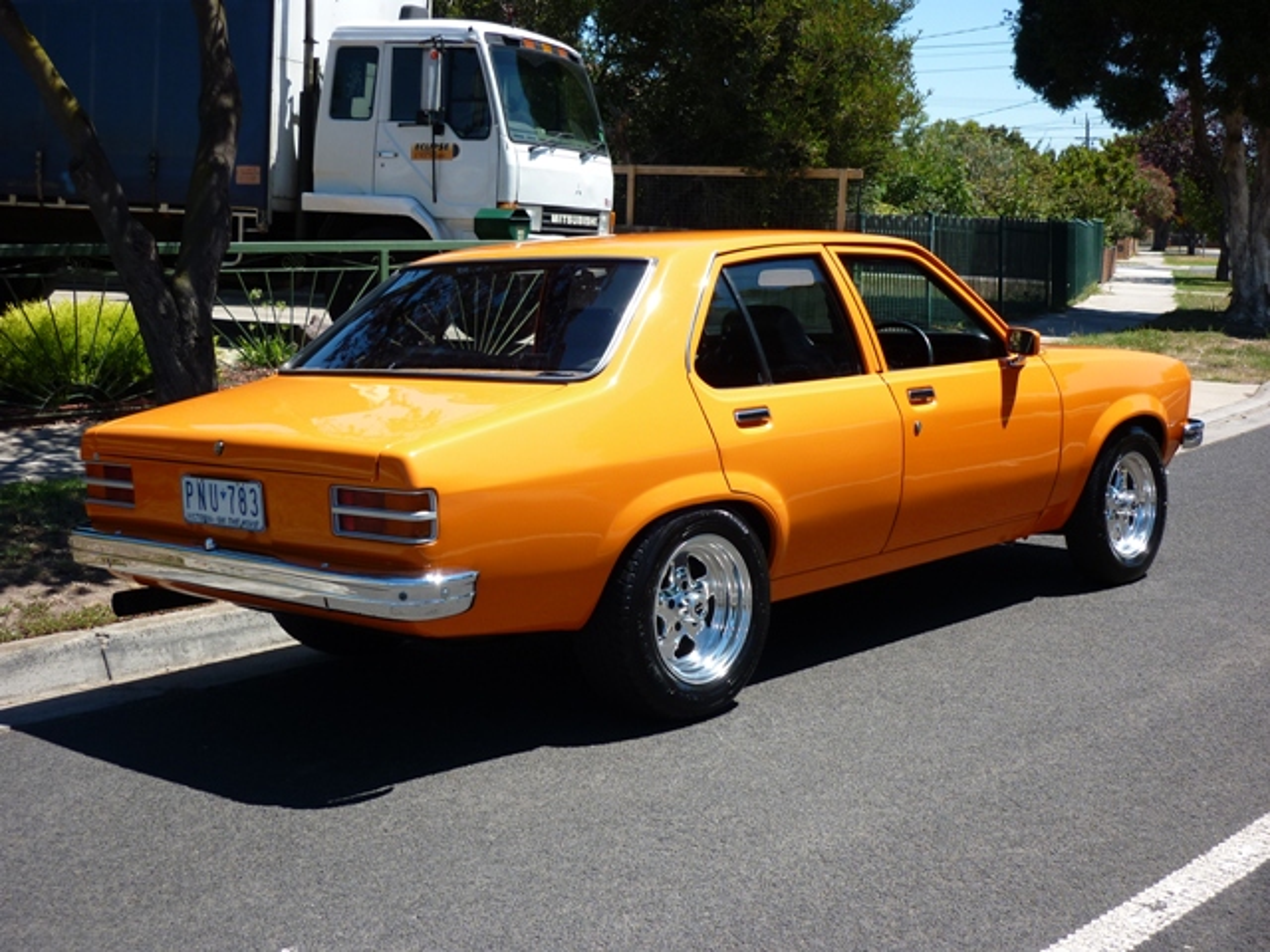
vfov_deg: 32.2
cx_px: 635
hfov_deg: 42.1
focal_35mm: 45
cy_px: 476
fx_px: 1651
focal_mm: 7.4
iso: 80
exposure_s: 1/640
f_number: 3.1
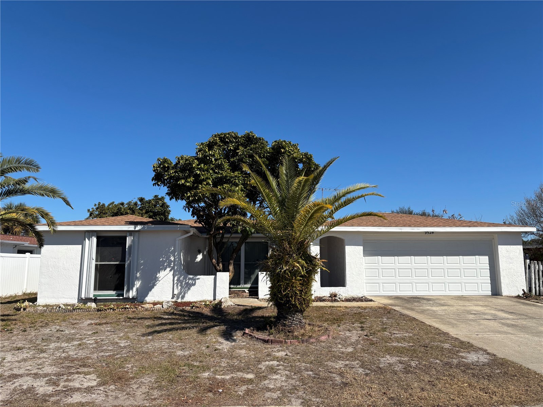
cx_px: 272
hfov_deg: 67.3
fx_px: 408
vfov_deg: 53.1
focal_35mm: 26
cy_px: 204
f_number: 1.6
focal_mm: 5.96
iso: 50
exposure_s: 1/4425
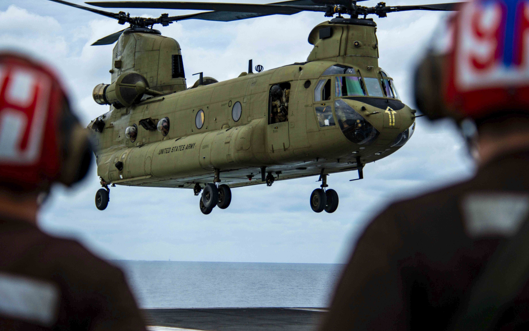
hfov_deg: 16.2
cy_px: 150
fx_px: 1860
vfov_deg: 10.2
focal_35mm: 129
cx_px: 257
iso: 100
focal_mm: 116
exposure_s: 1/3200
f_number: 4.8
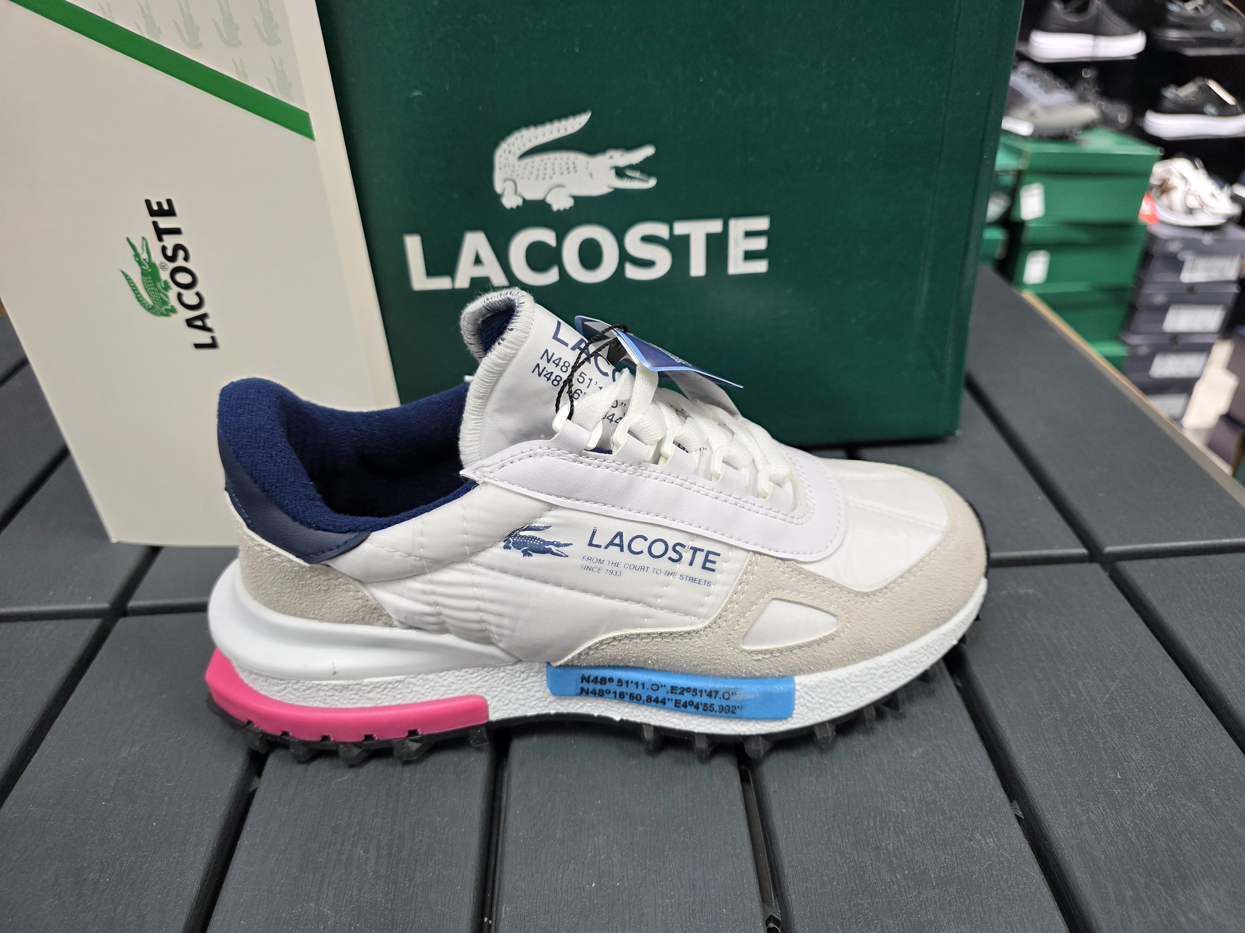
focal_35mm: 23
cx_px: 622
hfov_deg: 73.9
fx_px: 827
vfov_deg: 58.9
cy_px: 466
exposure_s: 1/100
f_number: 1.7
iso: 160
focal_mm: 6.3
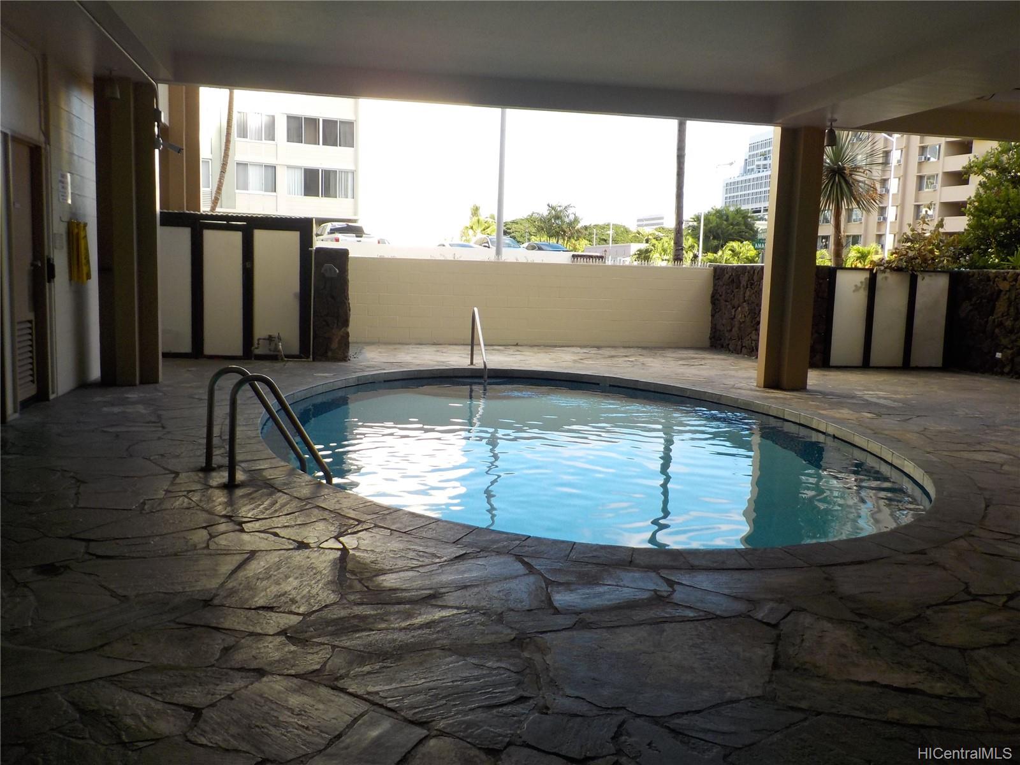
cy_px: 382
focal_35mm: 30
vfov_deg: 46.8
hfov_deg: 60.0
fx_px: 884
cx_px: 510
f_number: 3.3
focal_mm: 4.1
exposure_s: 1/250
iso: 125
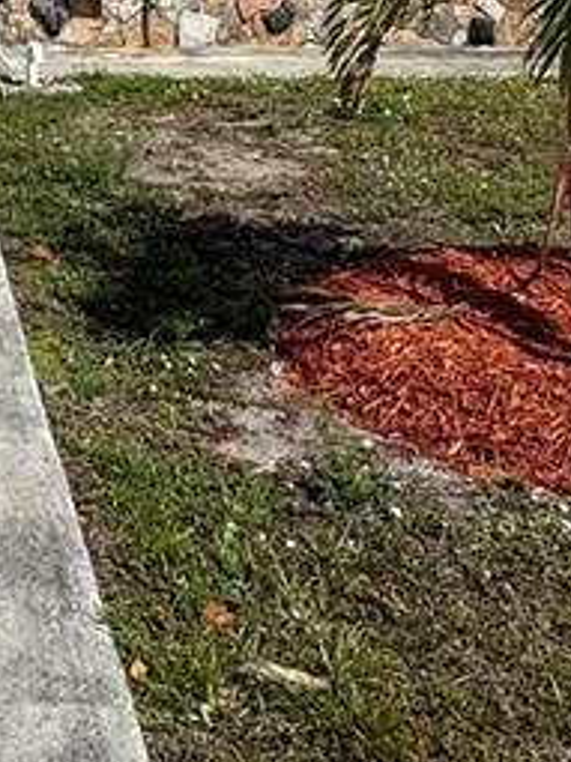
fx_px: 1453
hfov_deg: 21.0
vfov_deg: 26.0
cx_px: -75
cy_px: -170
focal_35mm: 66
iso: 50
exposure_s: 1/3546
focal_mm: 2.22
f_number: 2.2
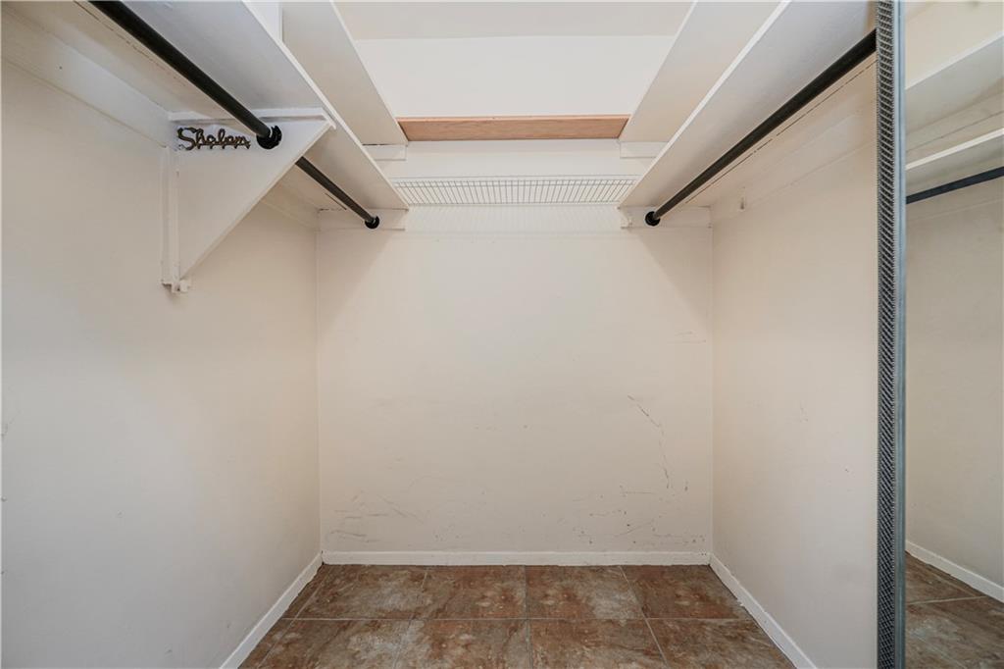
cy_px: 334
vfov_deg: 73.7
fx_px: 446
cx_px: 502
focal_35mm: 16
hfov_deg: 96.8
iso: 100
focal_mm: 16
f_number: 4.5
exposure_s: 1/40
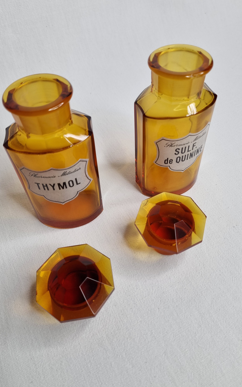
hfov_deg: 44.5
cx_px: 117
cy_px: 192
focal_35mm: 28
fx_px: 296
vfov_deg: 66.5
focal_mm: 5.4
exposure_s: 1/184
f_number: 1.8
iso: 50
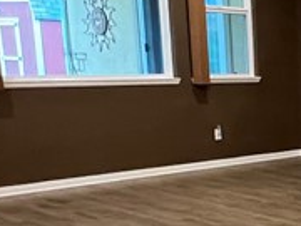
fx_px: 643
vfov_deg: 19.6
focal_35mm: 74
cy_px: 189
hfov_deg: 19.7
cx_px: 538
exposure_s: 1/60
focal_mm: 1.57
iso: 400
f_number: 1.8
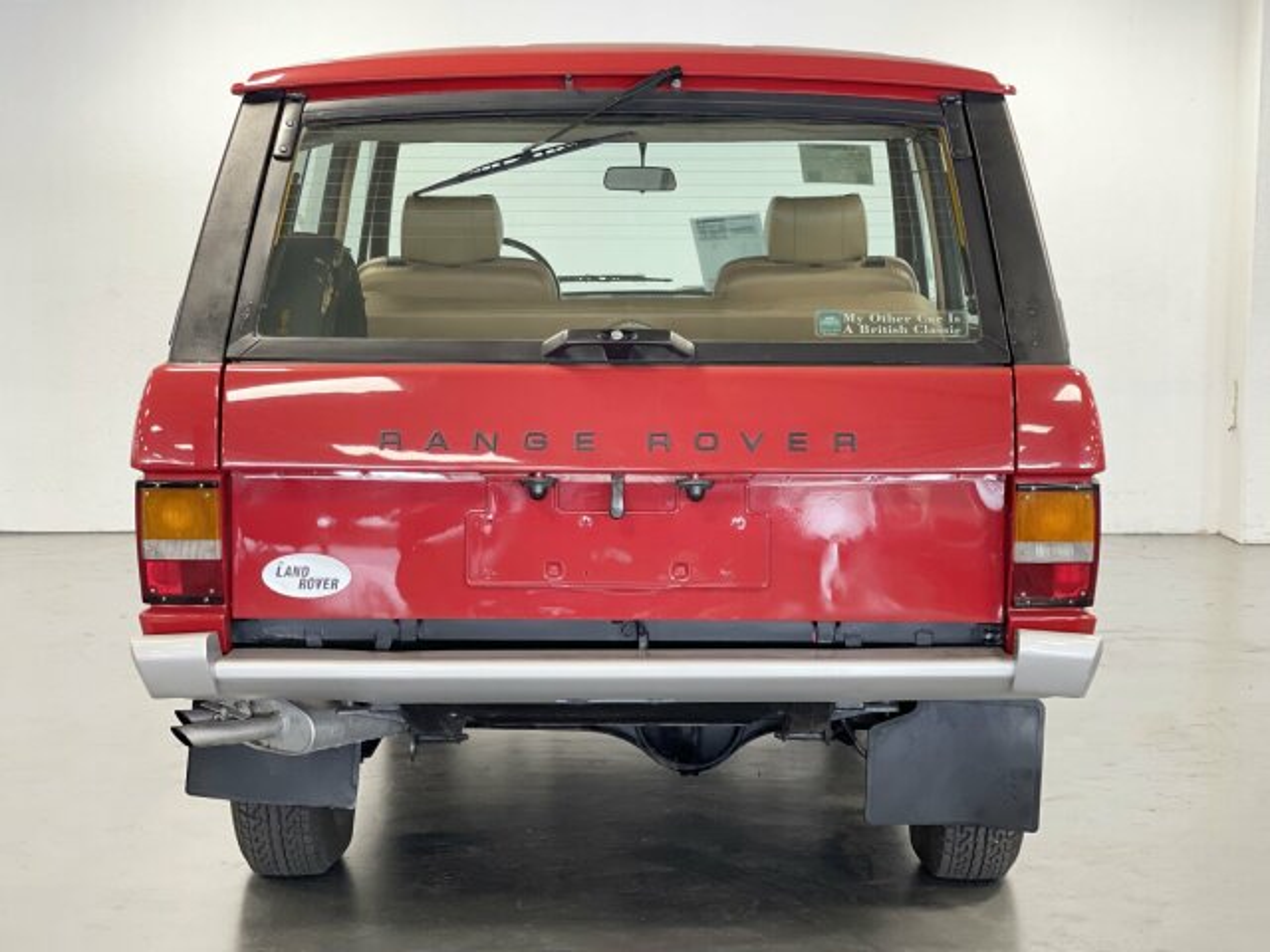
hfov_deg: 30.3
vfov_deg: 22.9
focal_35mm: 64
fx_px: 2348
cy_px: 476
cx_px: 635
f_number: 2.2
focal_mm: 7.5
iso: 160
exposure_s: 1/40
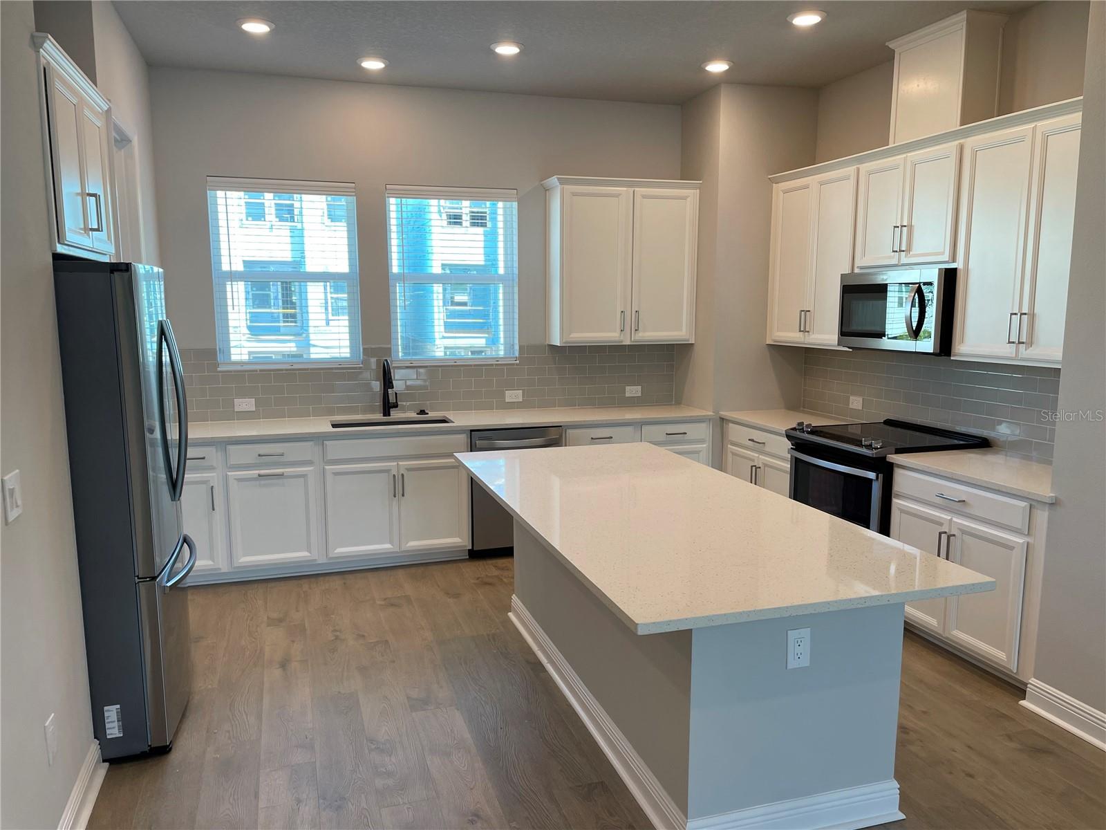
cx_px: 553
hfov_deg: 67.3
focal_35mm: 26
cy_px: 415
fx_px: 831
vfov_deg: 53.1
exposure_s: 1/120
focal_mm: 4.2
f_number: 1.6
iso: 50
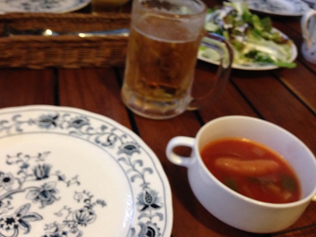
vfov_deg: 43.0
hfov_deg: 55.3
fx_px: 301
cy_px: 118
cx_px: 158
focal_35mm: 33
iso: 250
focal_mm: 4.12
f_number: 2.4
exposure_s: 1/20
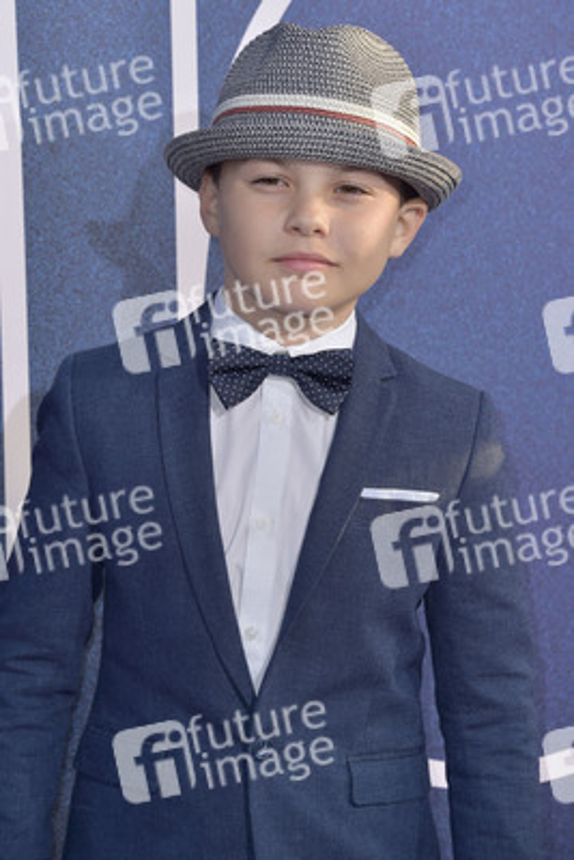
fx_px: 3465
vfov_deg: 14.1
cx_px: 287
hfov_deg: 9.5
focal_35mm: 145
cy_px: 430
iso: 100
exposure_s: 1/250
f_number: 7.1
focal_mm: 145
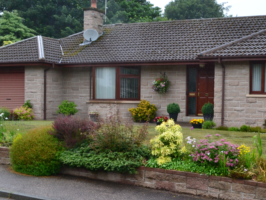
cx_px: 210
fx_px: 423
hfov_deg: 34.0
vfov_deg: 26.5
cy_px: 111
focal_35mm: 55
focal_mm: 18
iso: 400
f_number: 8
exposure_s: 1/80
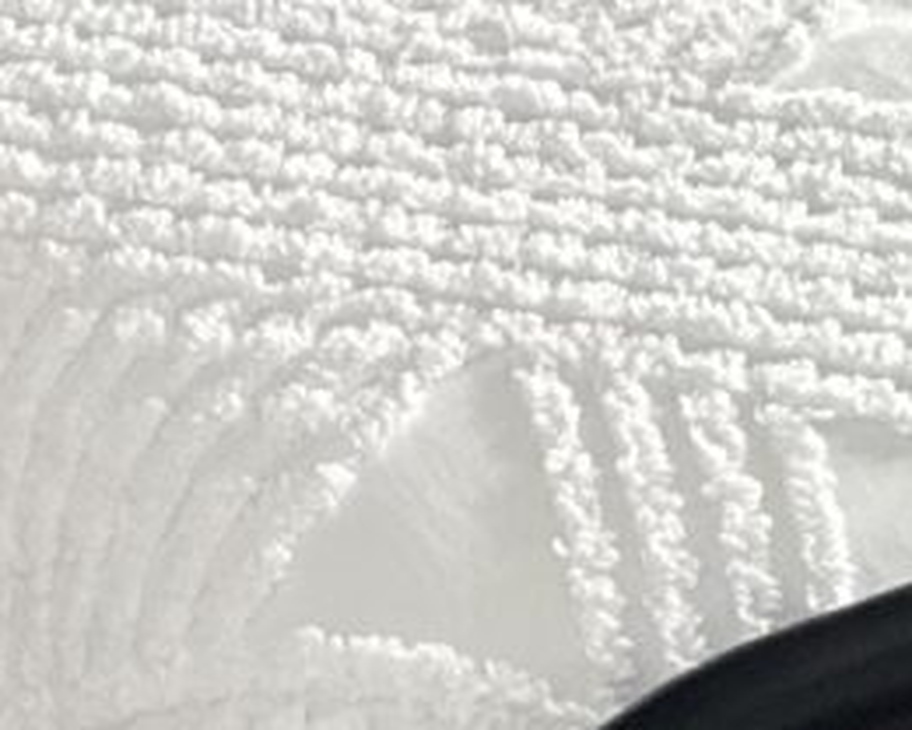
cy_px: -2415
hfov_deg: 8.4
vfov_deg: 5.6
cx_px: 193
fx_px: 6235
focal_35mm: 231
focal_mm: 6.76
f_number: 1.78
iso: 160
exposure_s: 1/121
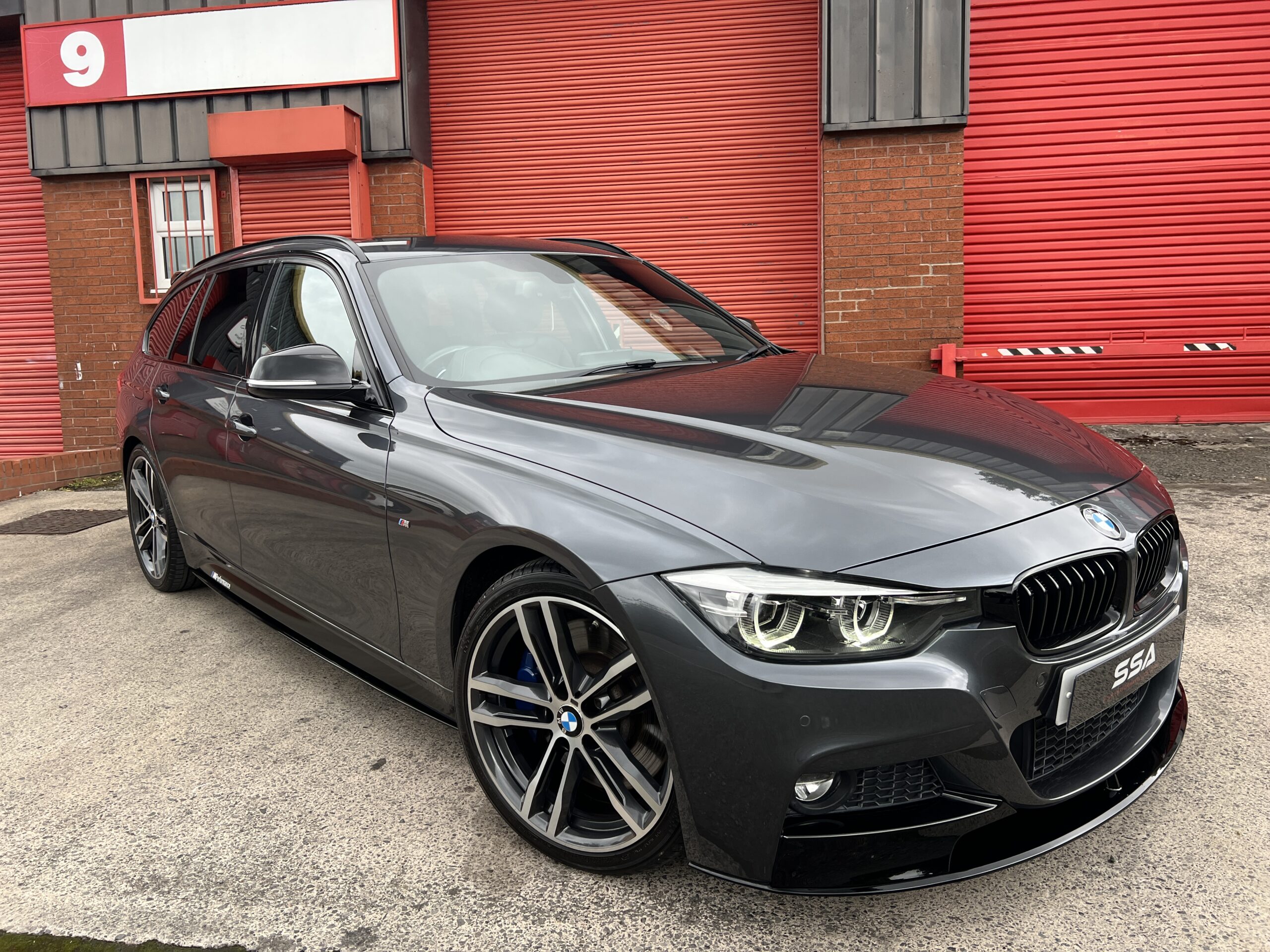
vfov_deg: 53.1
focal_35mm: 26
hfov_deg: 67.3
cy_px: 476
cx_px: 635
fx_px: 954
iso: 50
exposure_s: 1/803
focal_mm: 5.7
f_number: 1.5
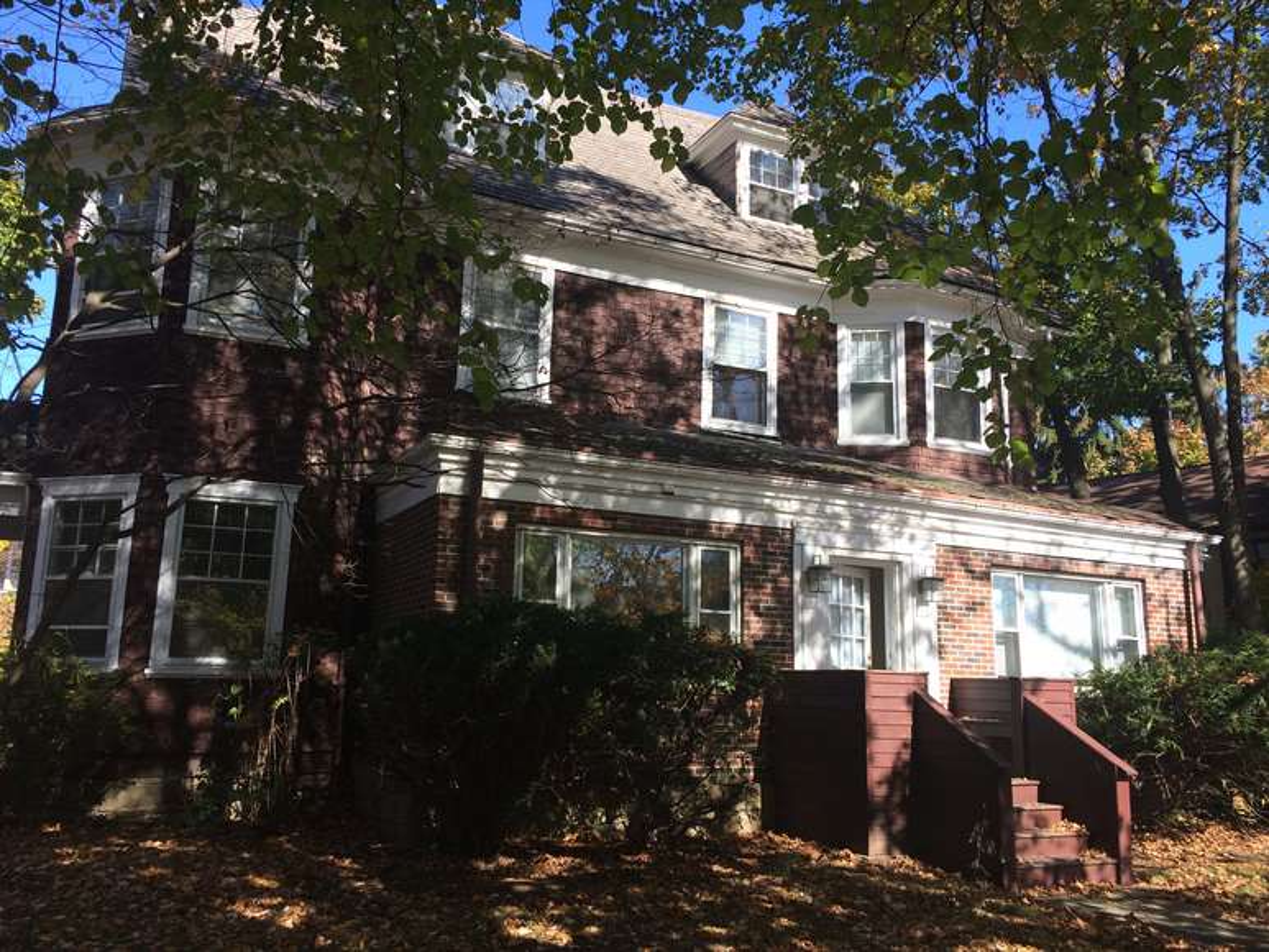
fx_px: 1063
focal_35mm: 29
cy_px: 476
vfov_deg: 48.2
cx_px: 634
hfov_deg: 61.7
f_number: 2.2
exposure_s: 1/612
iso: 32
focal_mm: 4.15
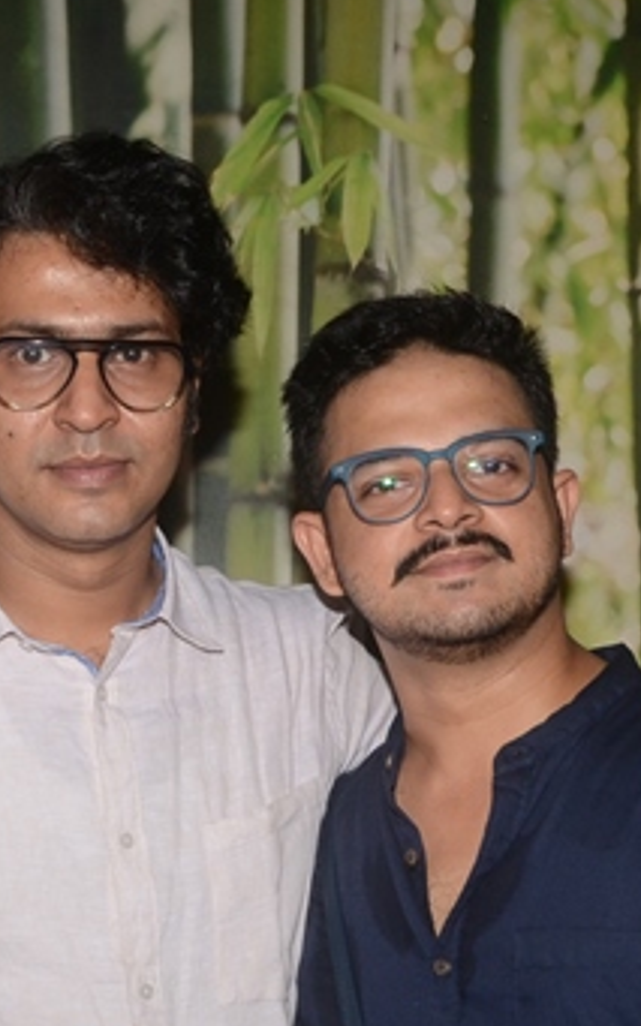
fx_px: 2405
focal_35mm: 86
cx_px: 108
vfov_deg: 23.9
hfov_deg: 15.1
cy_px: 749
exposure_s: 1/160
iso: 800
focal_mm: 24
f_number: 9
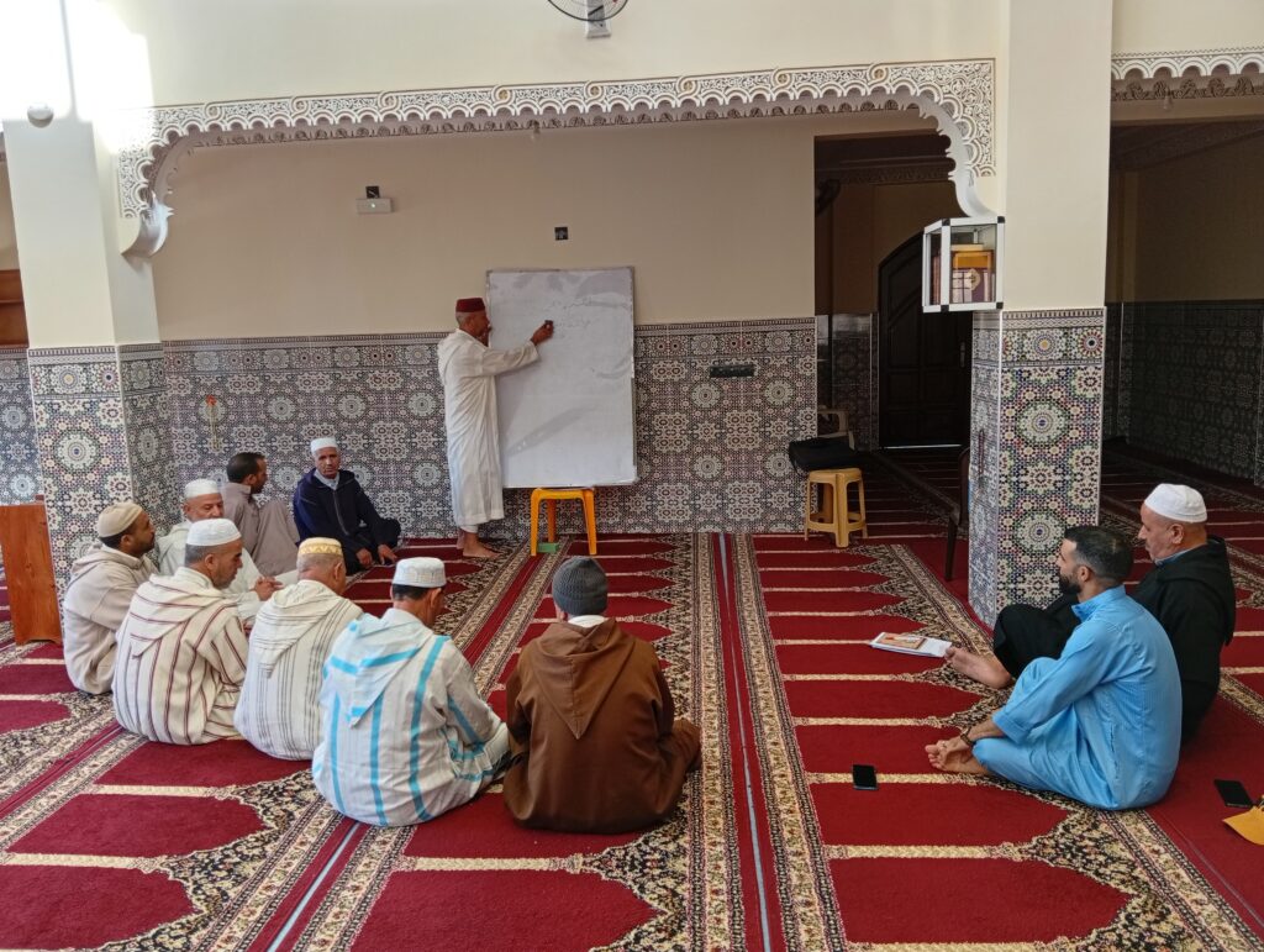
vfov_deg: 53.2
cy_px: 476
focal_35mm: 26
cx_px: 632
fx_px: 951
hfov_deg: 67.2
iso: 242
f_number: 1.8
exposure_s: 1/50
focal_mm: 3.96
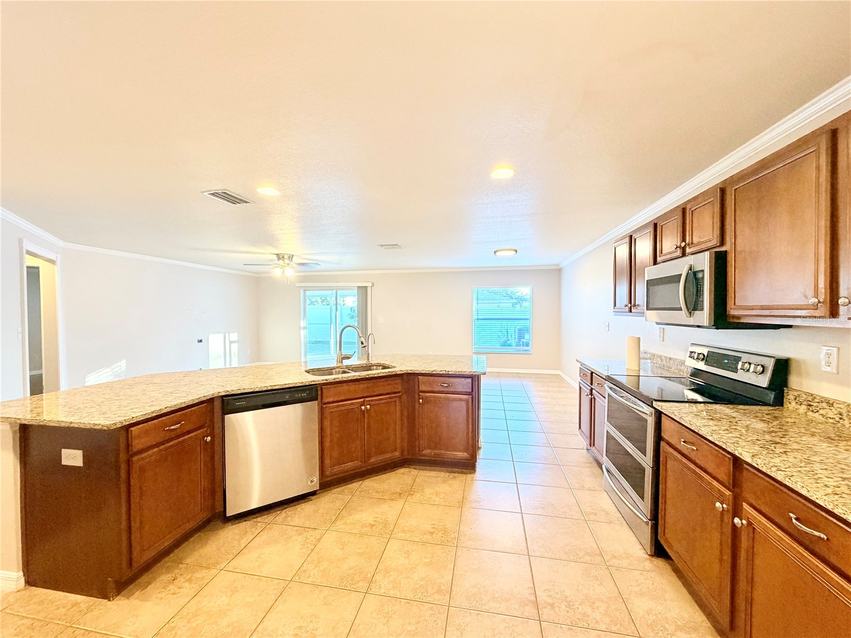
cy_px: 319
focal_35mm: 14
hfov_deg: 102.1
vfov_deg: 85.7
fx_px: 344
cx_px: 426
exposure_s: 1/60
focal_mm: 2.22
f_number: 2.2
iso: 320
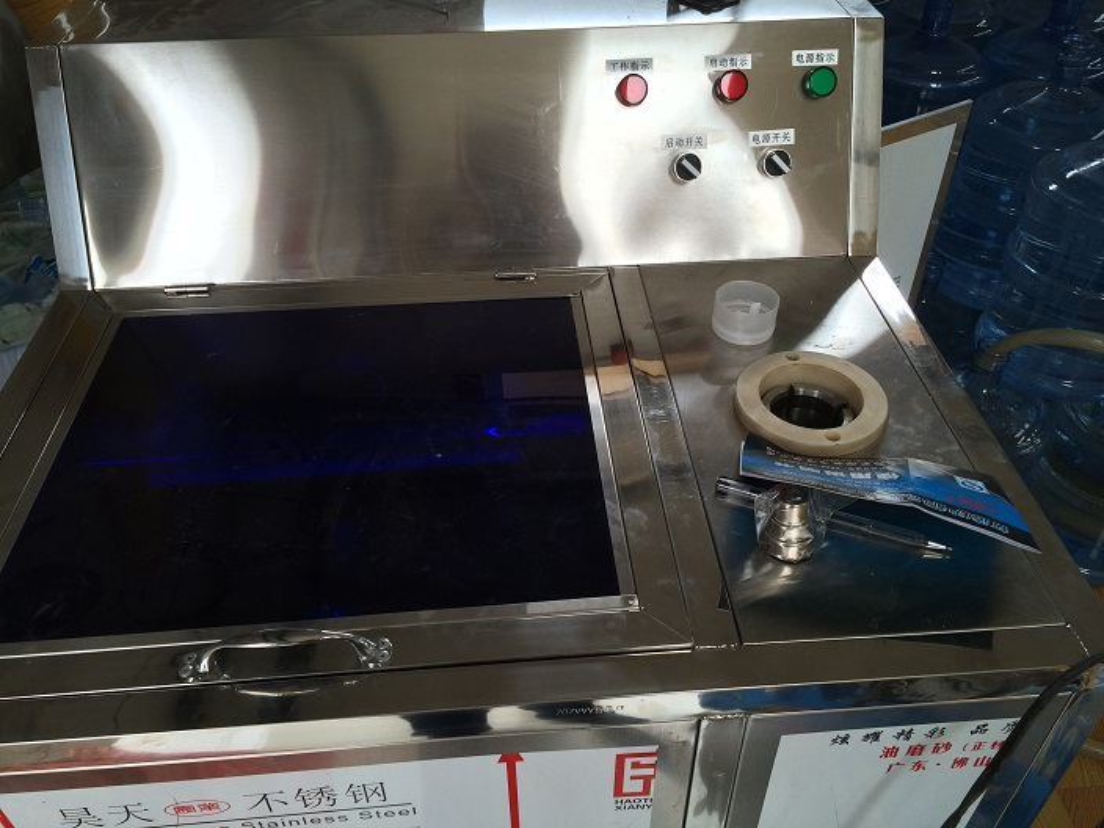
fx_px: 925
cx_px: 552
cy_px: 414
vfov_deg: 48.2
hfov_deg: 61.7
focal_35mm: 29
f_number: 2.2
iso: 50
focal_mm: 4.15
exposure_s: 1/120
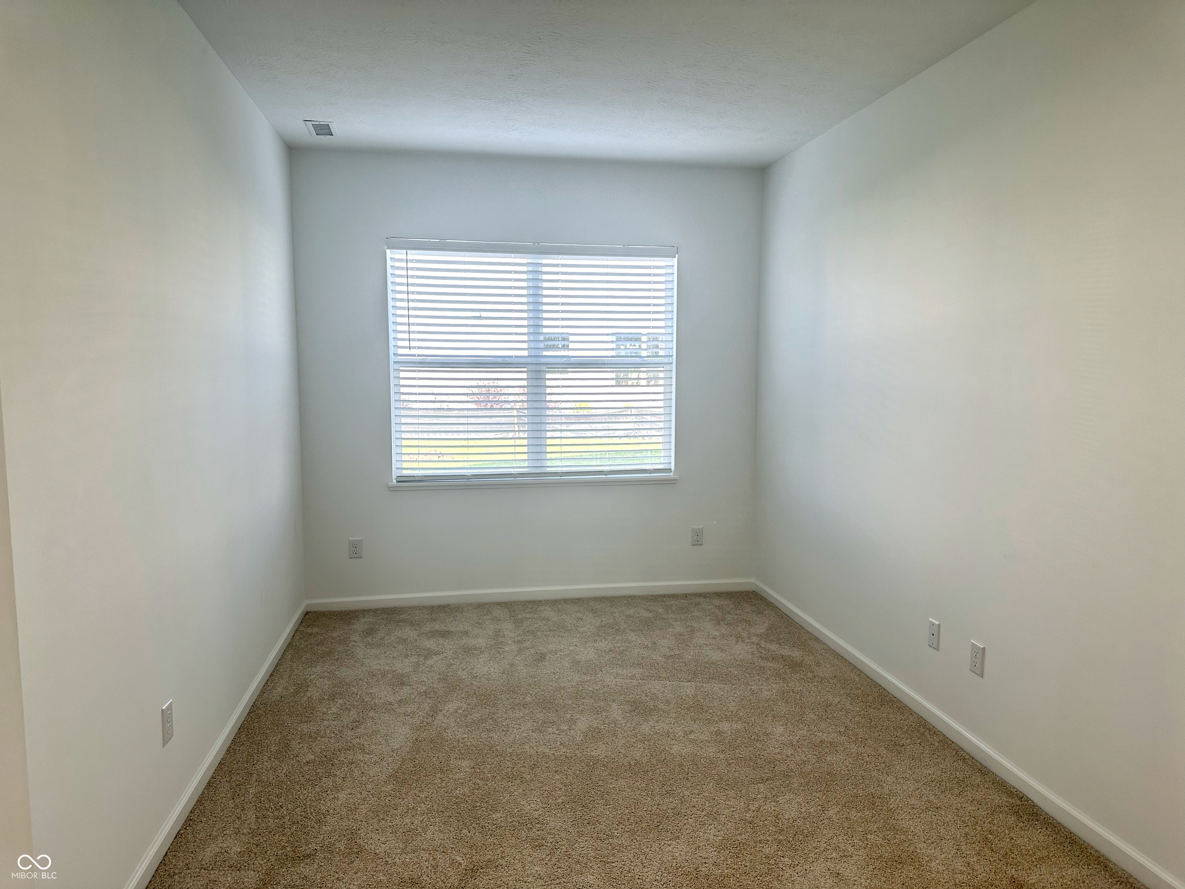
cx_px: 592
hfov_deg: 71.6
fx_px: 822
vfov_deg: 56.8
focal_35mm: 24
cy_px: 444
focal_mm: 6.86
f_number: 1.78
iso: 80
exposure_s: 1/262
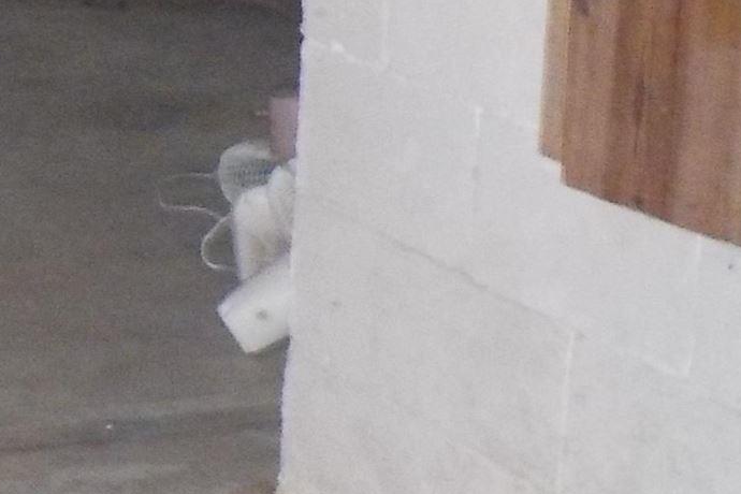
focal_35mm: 139
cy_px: 68
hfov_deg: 13.5
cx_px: -515
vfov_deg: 9.8
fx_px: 2861
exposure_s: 1/30
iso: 360
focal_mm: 4.1
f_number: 3.3
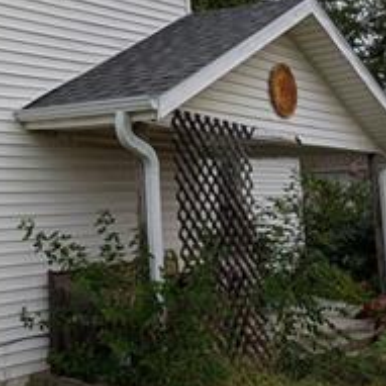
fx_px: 719
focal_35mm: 57
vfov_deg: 29.7
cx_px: 40
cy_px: 115
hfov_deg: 28.9
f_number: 2.2
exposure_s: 1/794
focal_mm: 2.35
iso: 52
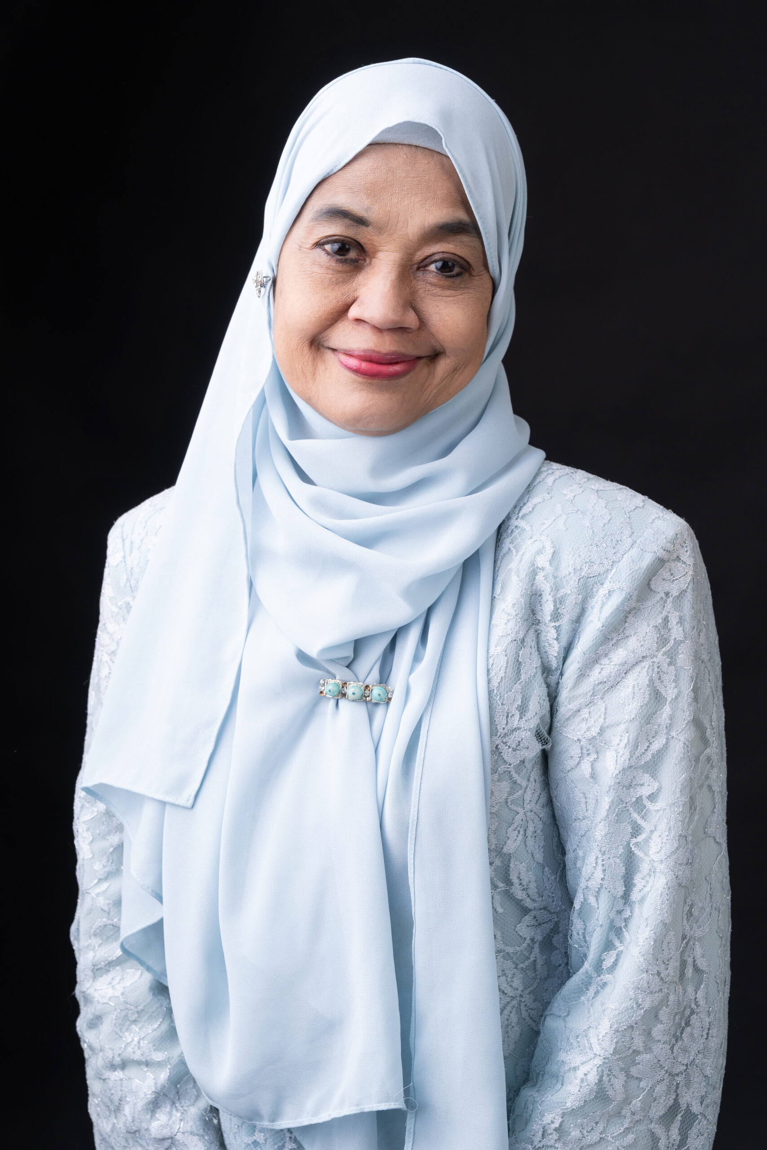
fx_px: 2780
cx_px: 384
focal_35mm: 87
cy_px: 575
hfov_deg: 15.7
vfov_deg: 23.4
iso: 160
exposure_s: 1/125
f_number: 8
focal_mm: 87
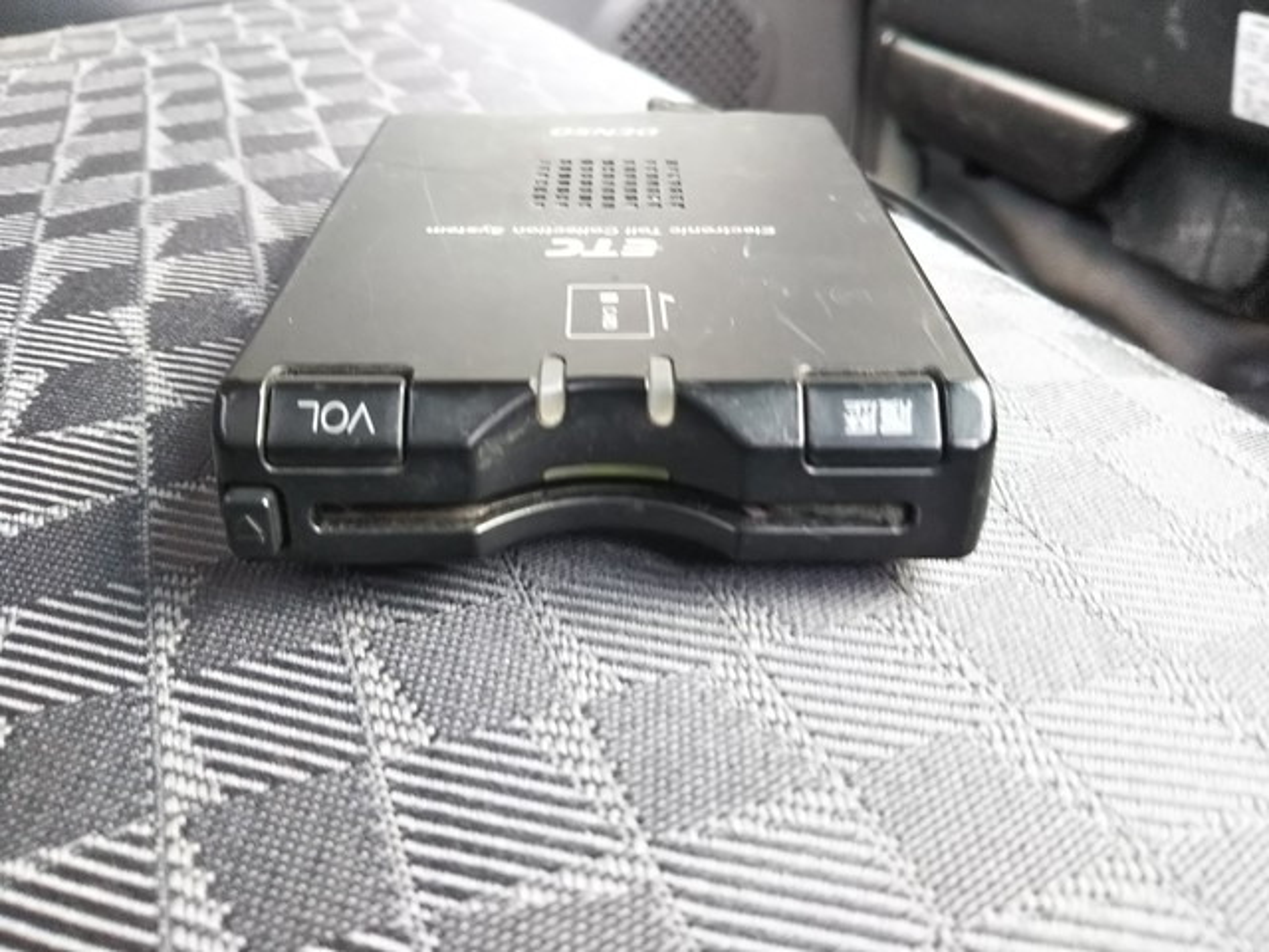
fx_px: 1100
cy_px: 476
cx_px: 634
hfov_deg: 60.0
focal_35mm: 30
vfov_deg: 46.8
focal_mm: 4
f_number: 2.2
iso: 160
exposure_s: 1/33
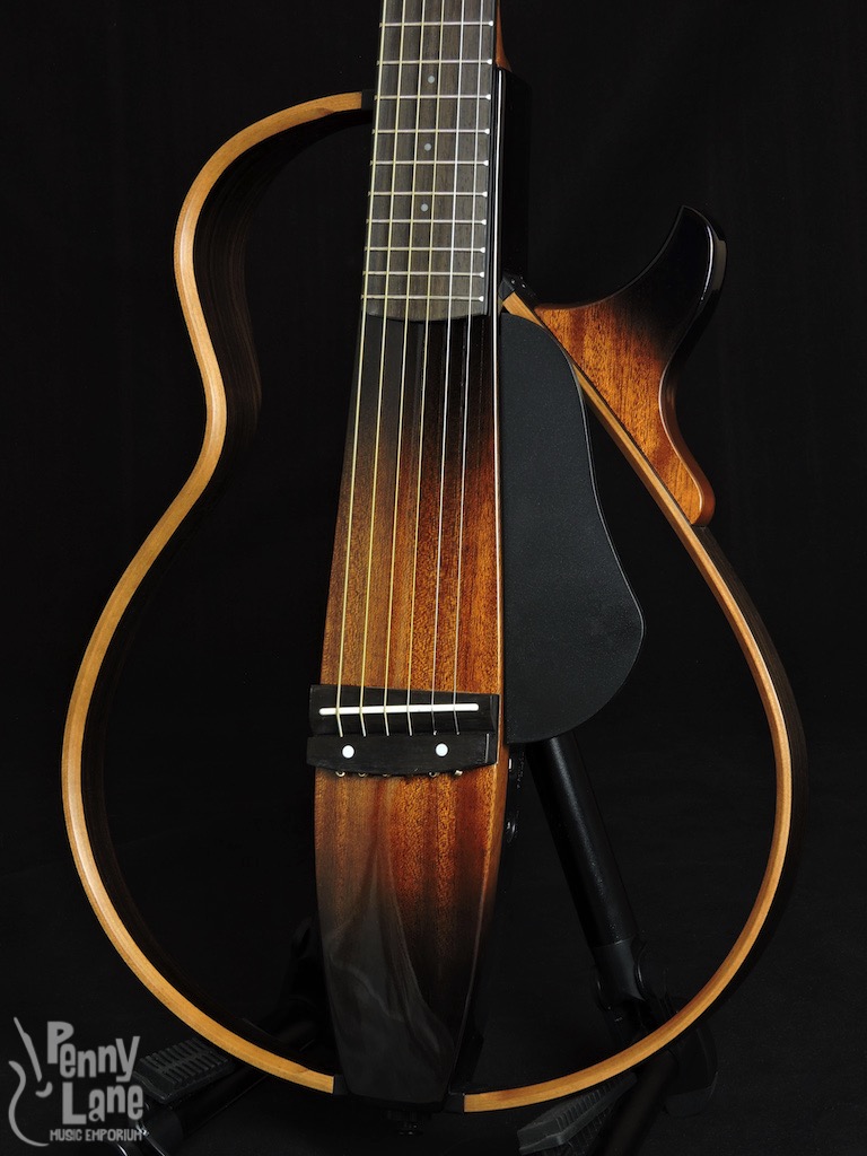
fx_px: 3173
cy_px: 578
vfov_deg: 20.7
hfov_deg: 15.6
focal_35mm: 95
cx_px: 434
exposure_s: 1/2.5
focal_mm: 17
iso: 100
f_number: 5.3
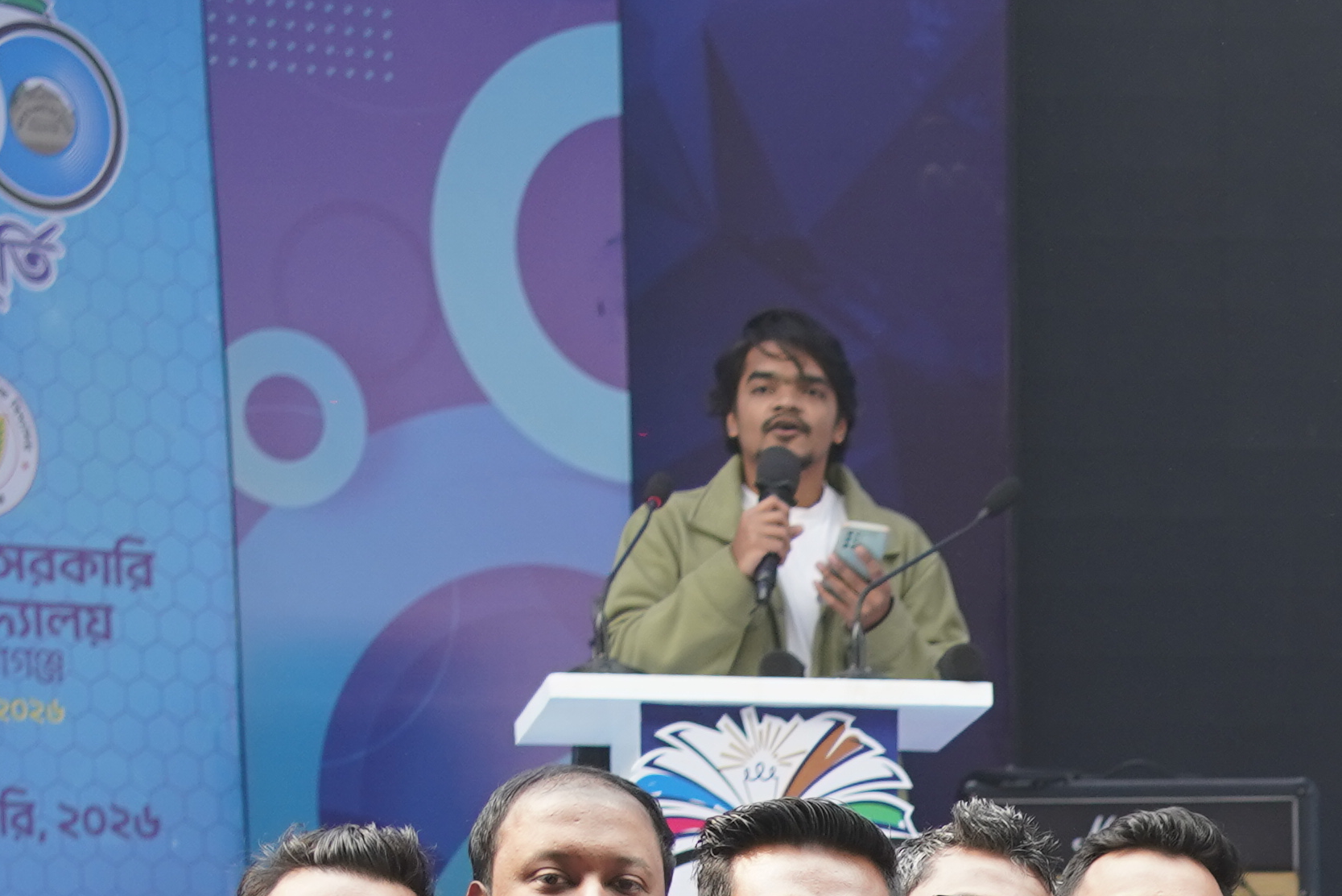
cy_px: 1881
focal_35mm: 167
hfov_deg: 11.9
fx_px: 6226
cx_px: 1854
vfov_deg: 7.8
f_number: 3.5
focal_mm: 35
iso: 320
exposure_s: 1/160
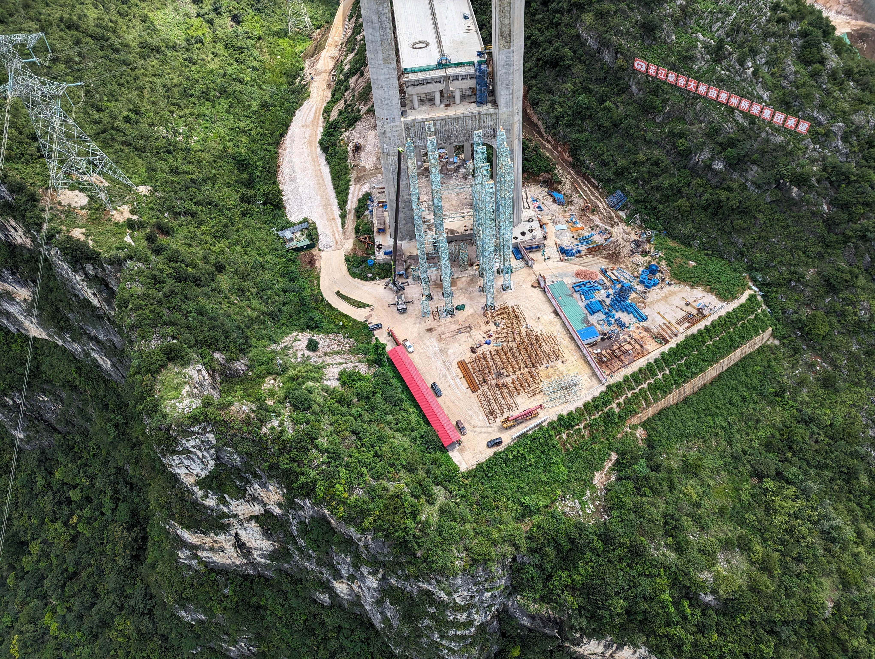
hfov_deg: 71.5
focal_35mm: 24
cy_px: 330
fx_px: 608
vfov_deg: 56.9
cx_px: 438
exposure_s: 1/1919
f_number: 1.85
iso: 43
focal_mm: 6.81
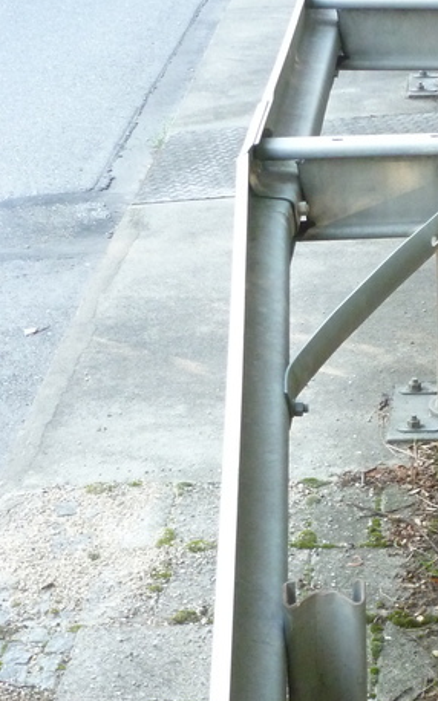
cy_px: 283
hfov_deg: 13.2
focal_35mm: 95
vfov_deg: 21.8
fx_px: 1816
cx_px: 594
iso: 320
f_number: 3.8
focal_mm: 6.8
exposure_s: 1/60
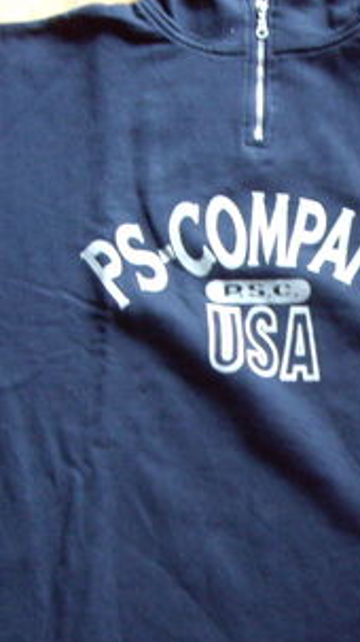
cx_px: 296
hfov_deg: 14.6
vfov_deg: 25.9
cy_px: 369
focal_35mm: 82
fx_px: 1394
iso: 200
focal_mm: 6.2
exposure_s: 1/6
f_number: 2.7
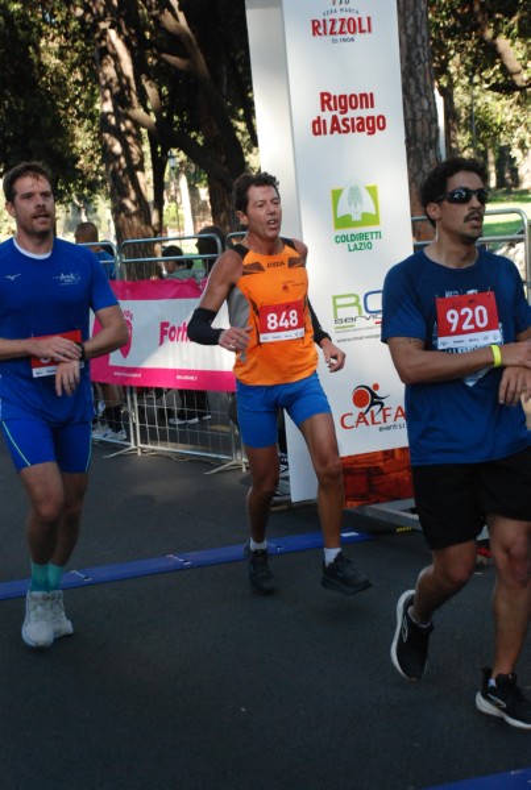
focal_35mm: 75
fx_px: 1651
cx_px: 266
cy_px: 395
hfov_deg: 18.3
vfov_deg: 26.9
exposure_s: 1/500
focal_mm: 50
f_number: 5
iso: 1000
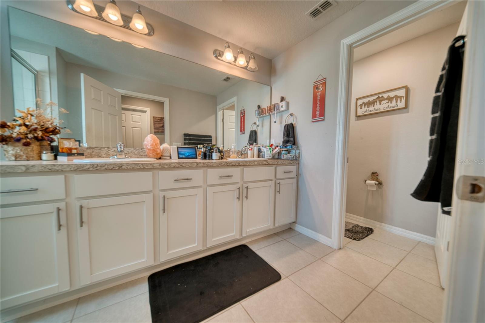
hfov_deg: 112.6
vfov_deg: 90.0
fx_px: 162
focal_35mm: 12
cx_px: 242
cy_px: 162
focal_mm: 12
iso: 100
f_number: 5.6
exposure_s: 1/10
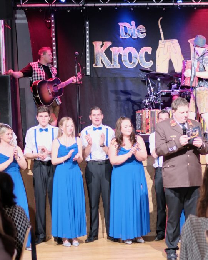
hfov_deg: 23.4
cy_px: 131
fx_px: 492
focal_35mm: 64
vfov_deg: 29.6
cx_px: 175
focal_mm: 30
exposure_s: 1/180
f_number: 1.4
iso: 640
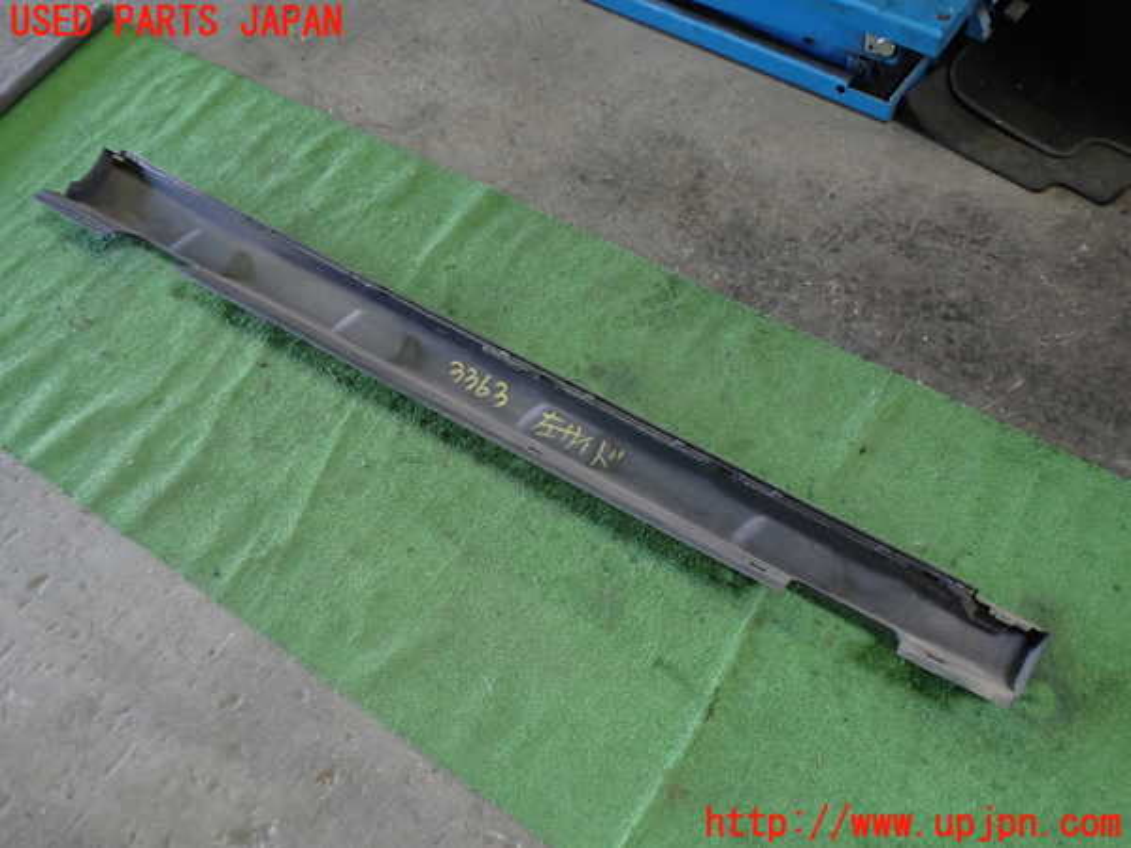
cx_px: 566
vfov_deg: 46.8
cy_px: 424
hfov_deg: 60.0
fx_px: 980
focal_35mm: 30
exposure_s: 1/30
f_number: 2.3
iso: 400
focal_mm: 5.4
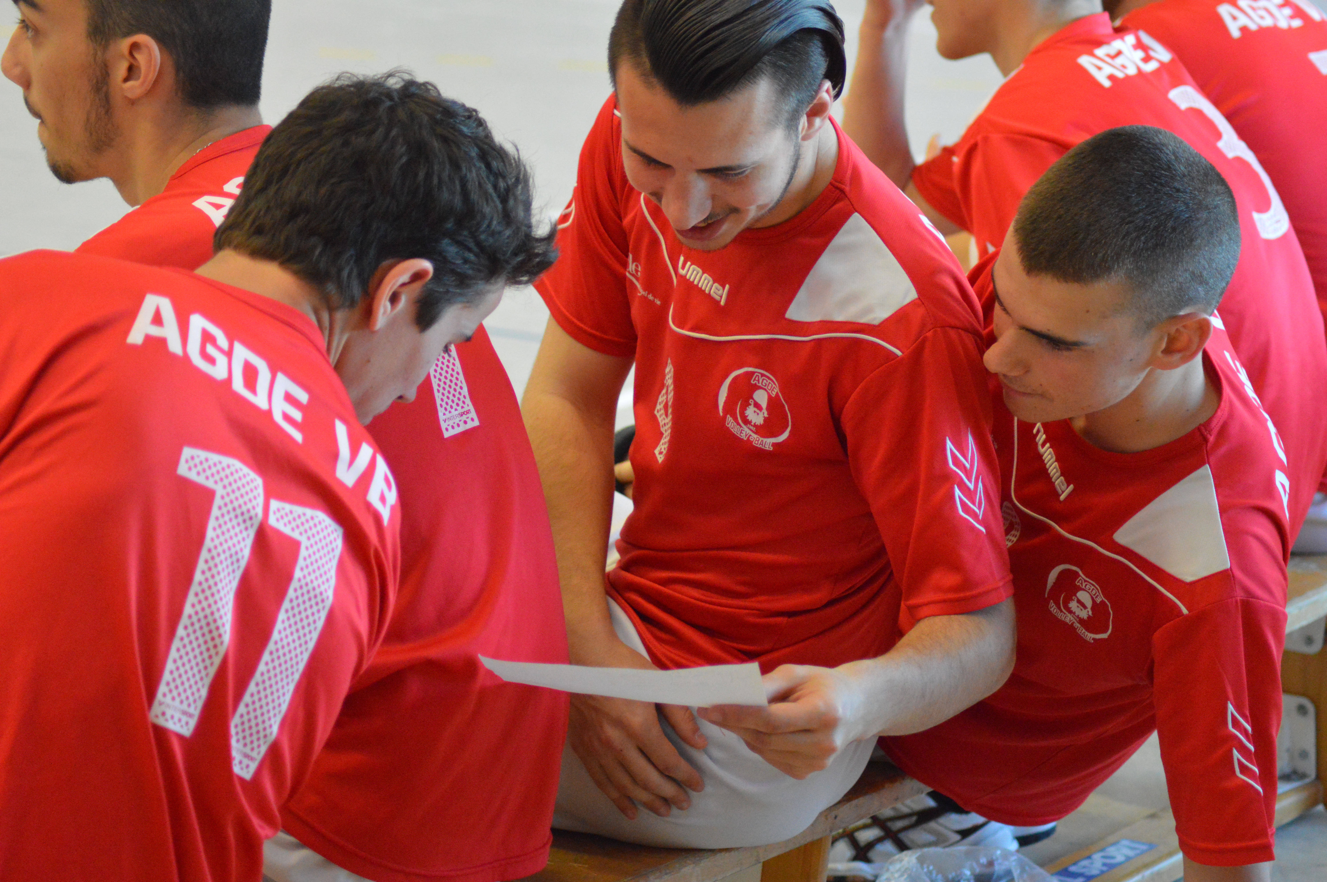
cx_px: 664
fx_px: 4143
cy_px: 441
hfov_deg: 18.2
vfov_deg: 12.2
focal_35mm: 112
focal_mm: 75
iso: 3200
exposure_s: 1/250
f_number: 4
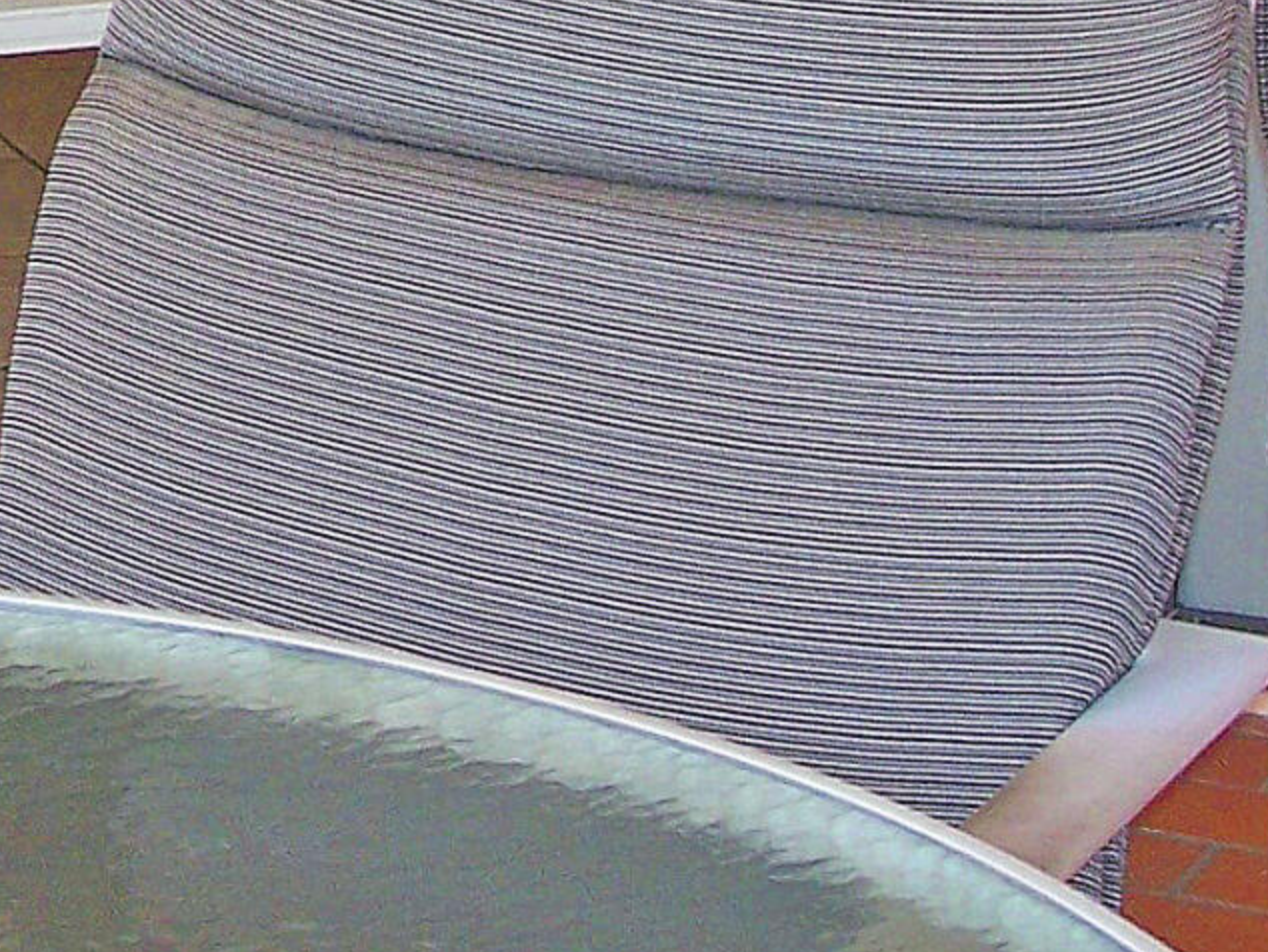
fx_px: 6413
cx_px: -232
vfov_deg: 8.2
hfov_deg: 11.1
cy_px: -738
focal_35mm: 175
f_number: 2.8
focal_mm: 7.8
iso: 125
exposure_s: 1/60
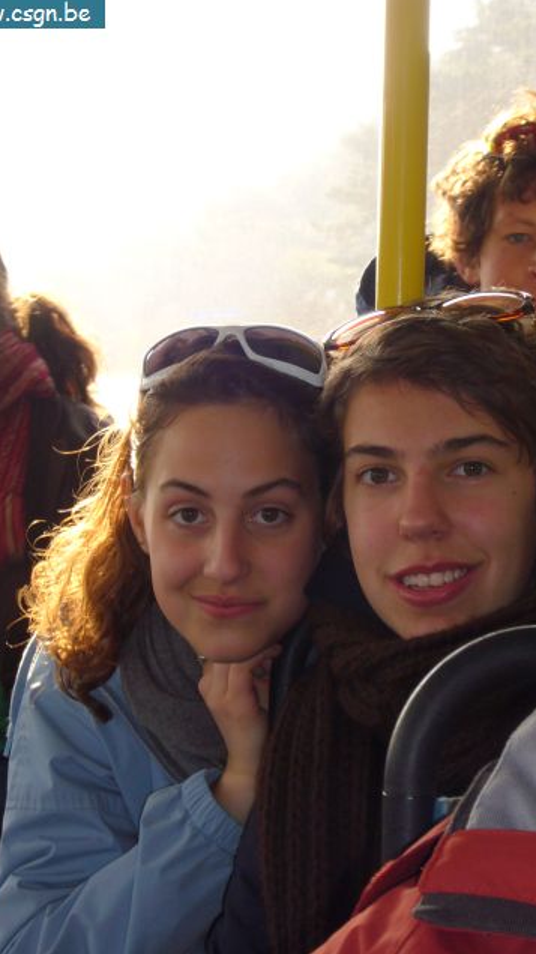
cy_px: 475
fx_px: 2831
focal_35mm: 112
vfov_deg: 19.1
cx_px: 300
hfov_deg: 10.8
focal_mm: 16.8
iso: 80
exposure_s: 1/30
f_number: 5.6
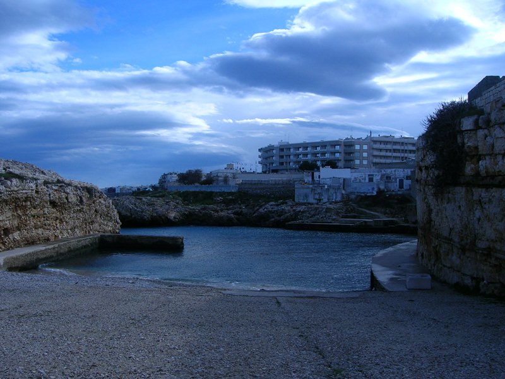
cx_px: 252
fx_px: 496
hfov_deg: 54.0
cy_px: 190
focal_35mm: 34
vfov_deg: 41.8
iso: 50
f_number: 4.9
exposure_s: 1/525
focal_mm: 5.7
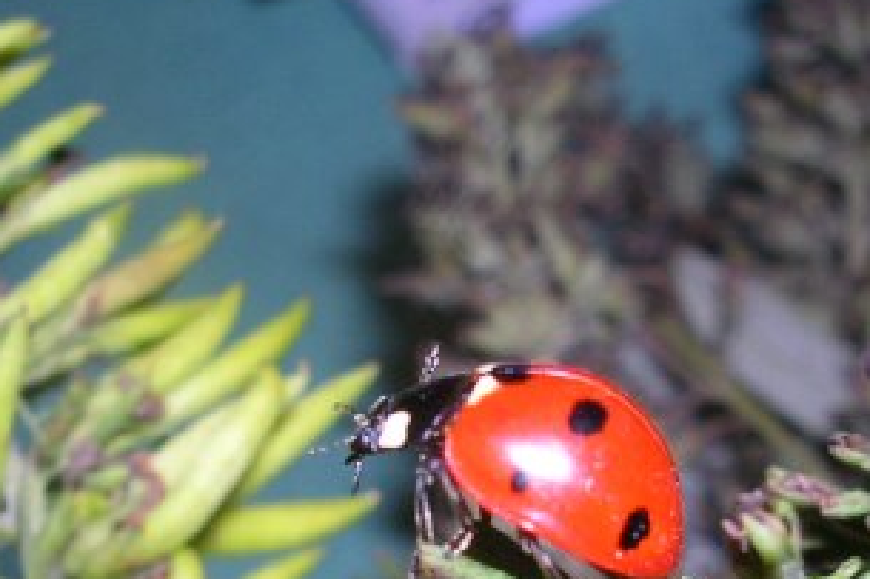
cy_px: 550
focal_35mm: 83
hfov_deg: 24.5
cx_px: 485
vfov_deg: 16.2
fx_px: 2005
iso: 50
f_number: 5.6
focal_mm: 5.8
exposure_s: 1/60.1
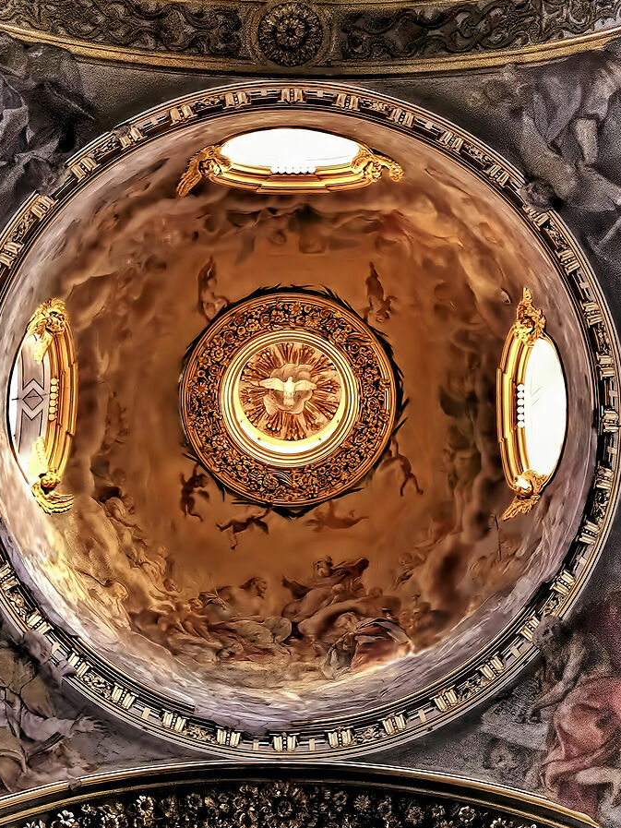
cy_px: 354
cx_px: 303
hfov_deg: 27.0
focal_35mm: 54
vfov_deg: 35.5
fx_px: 1291
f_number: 4
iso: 5000
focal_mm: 14
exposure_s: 1/60
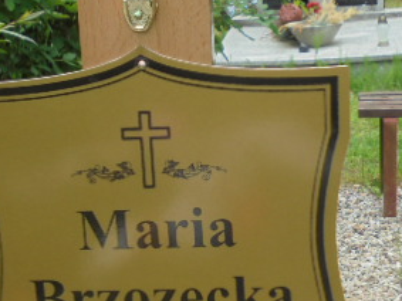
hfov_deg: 22.8
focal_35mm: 86
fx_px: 998
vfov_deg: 17.1
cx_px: 212
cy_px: 219
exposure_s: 1/200
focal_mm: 6.9
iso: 100
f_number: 4.2
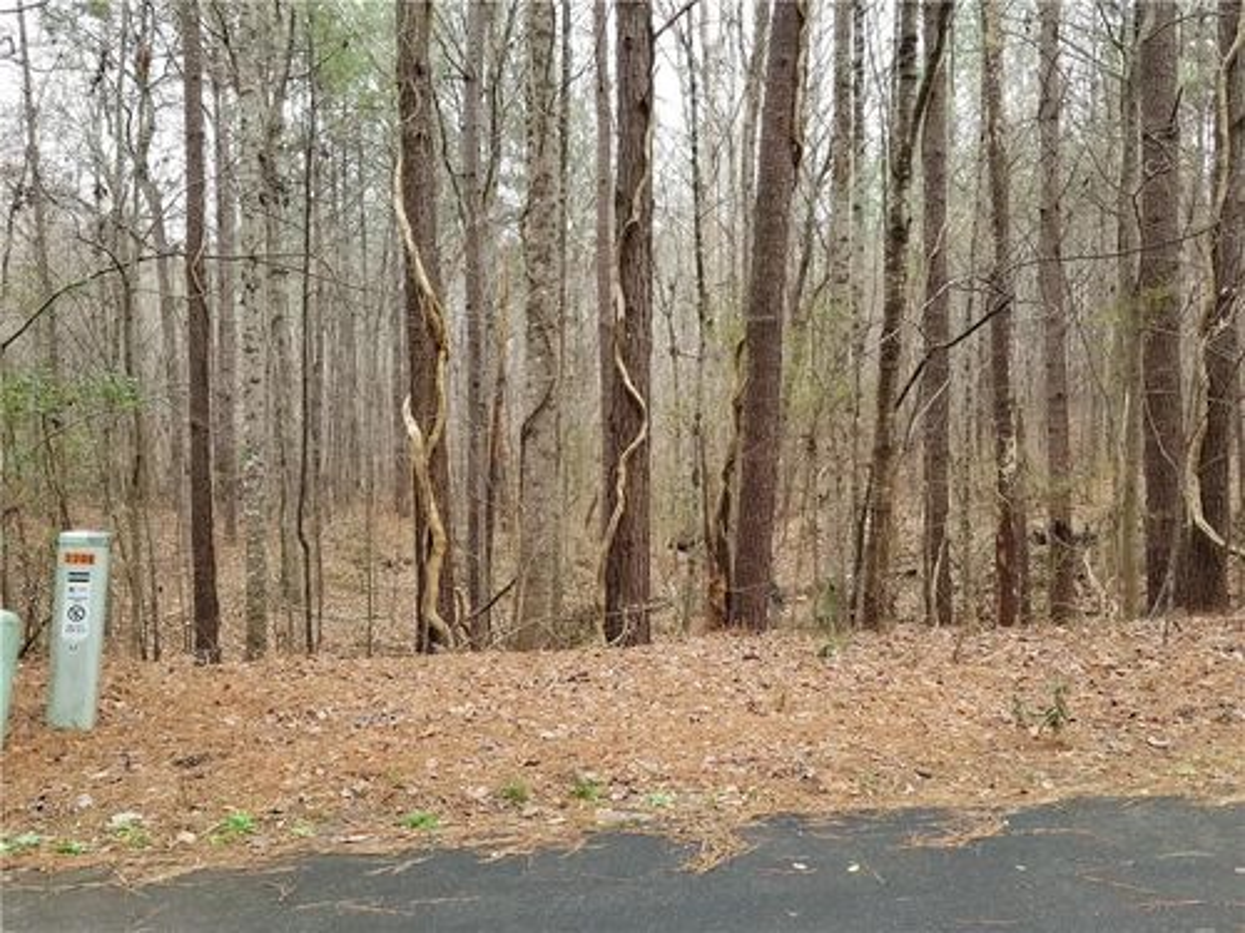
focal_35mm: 26
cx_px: 622
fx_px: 935
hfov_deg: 67.3
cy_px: 466
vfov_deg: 53.1
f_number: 1.7
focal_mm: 4.3
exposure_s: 1/72
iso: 50
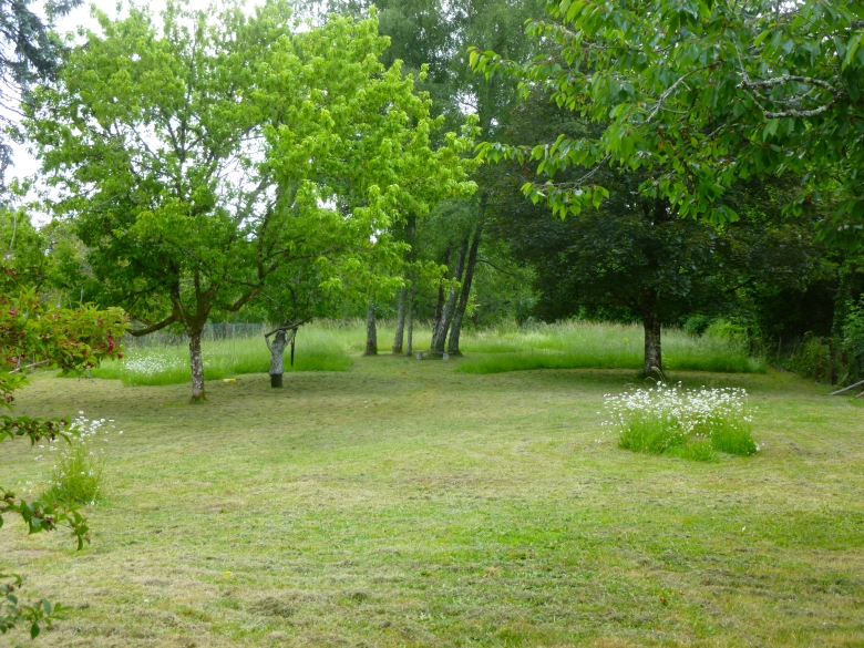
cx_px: 432
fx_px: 1023
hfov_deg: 45.8
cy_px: 324
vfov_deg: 35.1
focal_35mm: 41
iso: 100
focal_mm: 7.4
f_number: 3.8
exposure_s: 1/125
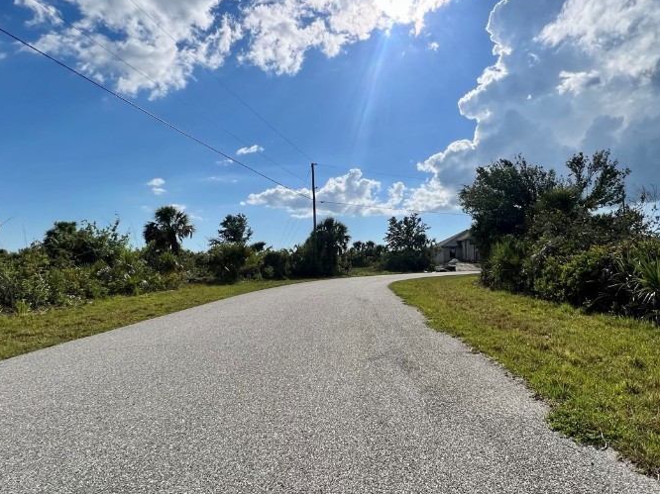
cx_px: 408
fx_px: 381
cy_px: 241
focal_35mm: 20
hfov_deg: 80.4
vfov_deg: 65.9
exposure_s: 1/5236
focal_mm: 1.57
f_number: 1.8
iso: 32
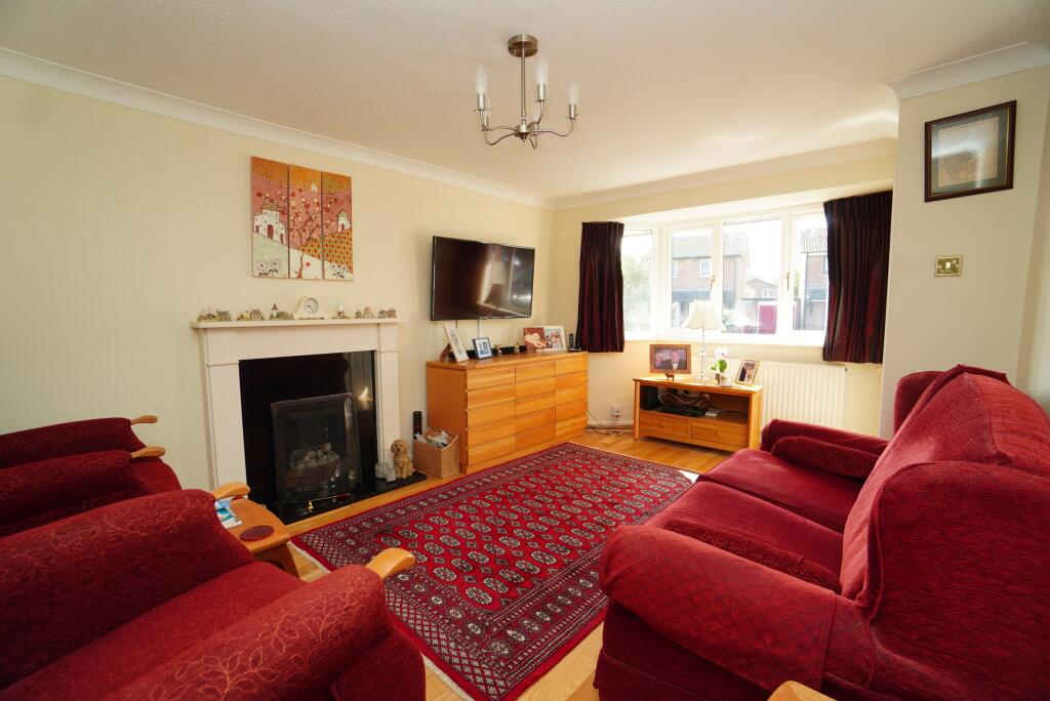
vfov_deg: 77.4
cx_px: 525
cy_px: 350
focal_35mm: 15
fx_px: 438
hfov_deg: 100.4
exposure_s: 1/160
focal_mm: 10
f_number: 4
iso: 400
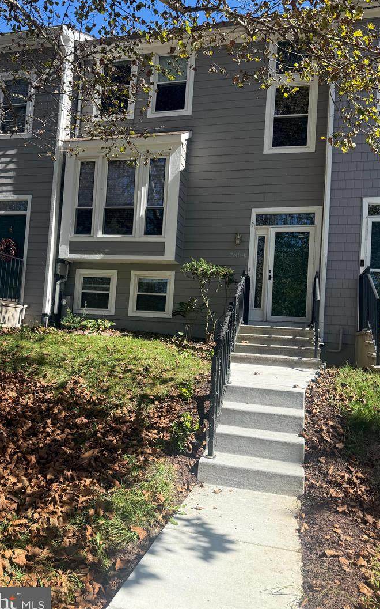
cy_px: 309
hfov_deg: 47.6
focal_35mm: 26
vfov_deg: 70.4
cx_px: 183
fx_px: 431
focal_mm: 6.76
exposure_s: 1/1855
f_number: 1.78
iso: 80
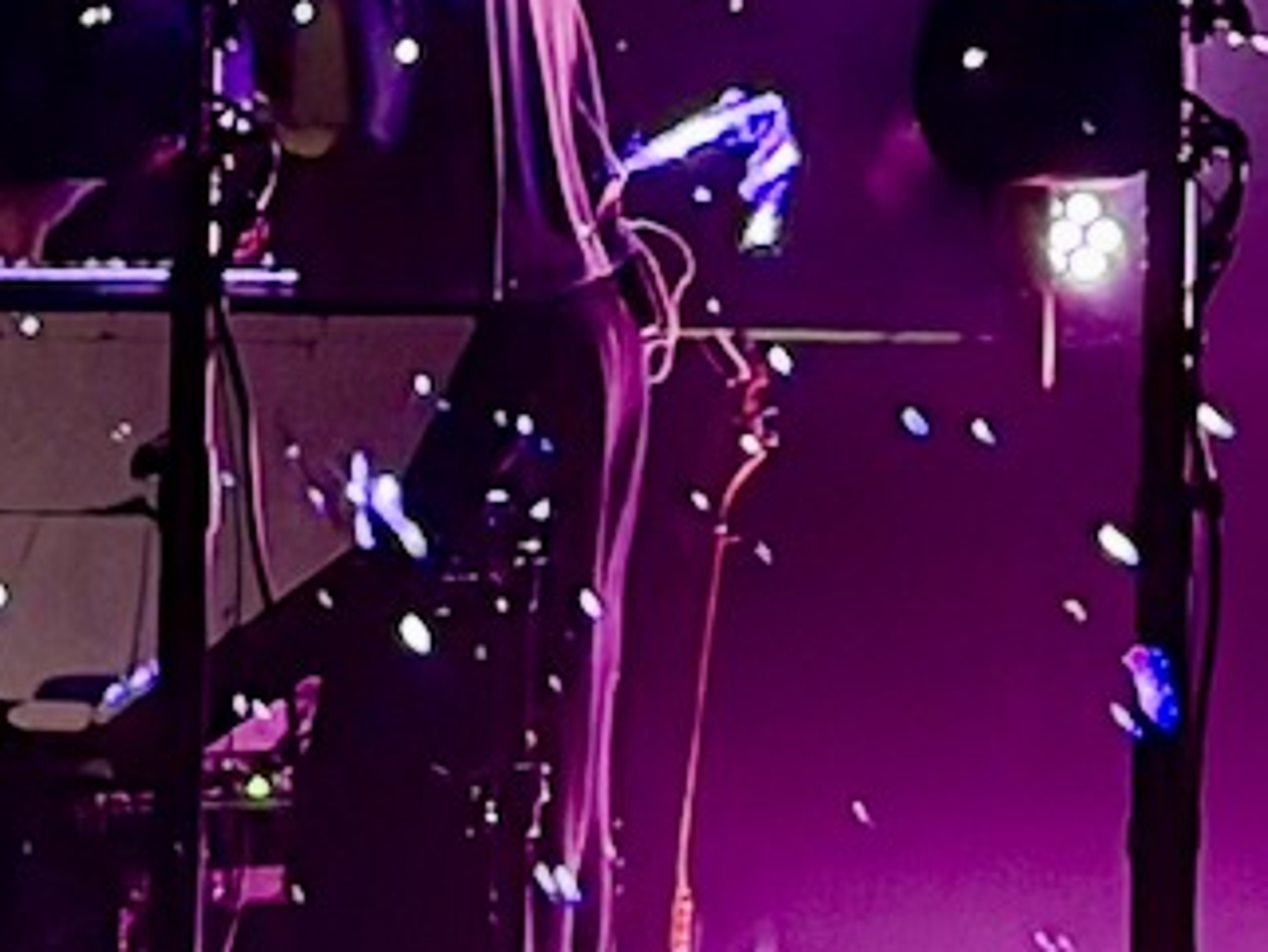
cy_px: -1011
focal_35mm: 329
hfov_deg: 6.0
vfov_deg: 4.5
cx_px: 1861
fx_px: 12056
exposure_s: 1/23
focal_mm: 6.76
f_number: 1.78
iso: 800
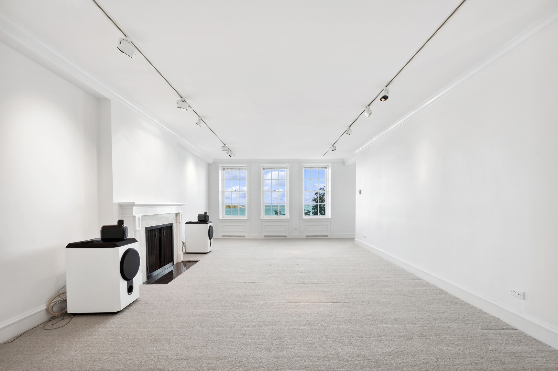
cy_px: 186
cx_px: 279
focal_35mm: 14
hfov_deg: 104.3
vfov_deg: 81.1
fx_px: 217
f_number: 11
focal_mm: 14
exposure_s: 1/6
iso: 100
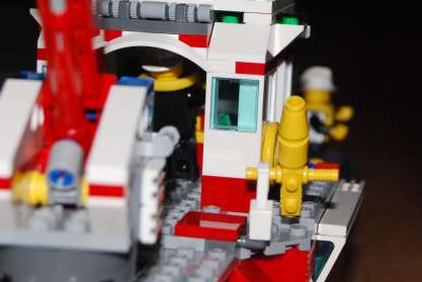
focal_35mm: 115
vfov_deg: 11.9
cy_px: 87
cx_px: 236
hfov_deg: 17.8
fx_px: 1349
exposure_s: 1/125
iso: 1600
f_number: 8
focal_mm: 50
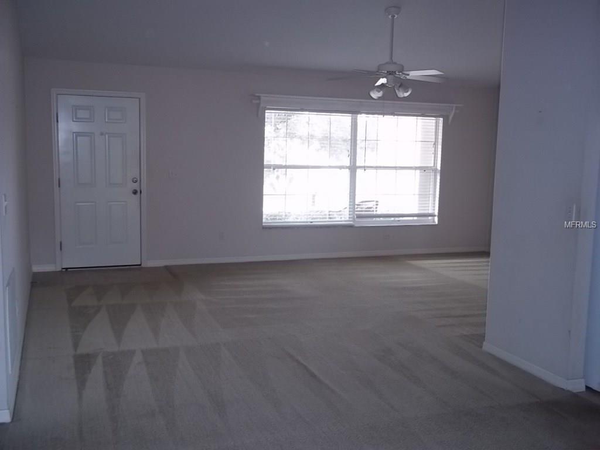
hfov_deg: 51.4
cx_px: 300
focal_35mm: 36
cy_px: 225
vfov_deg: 39.7
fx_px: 624
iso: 160
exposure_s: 1/30
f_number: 3.1
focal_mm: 6.5
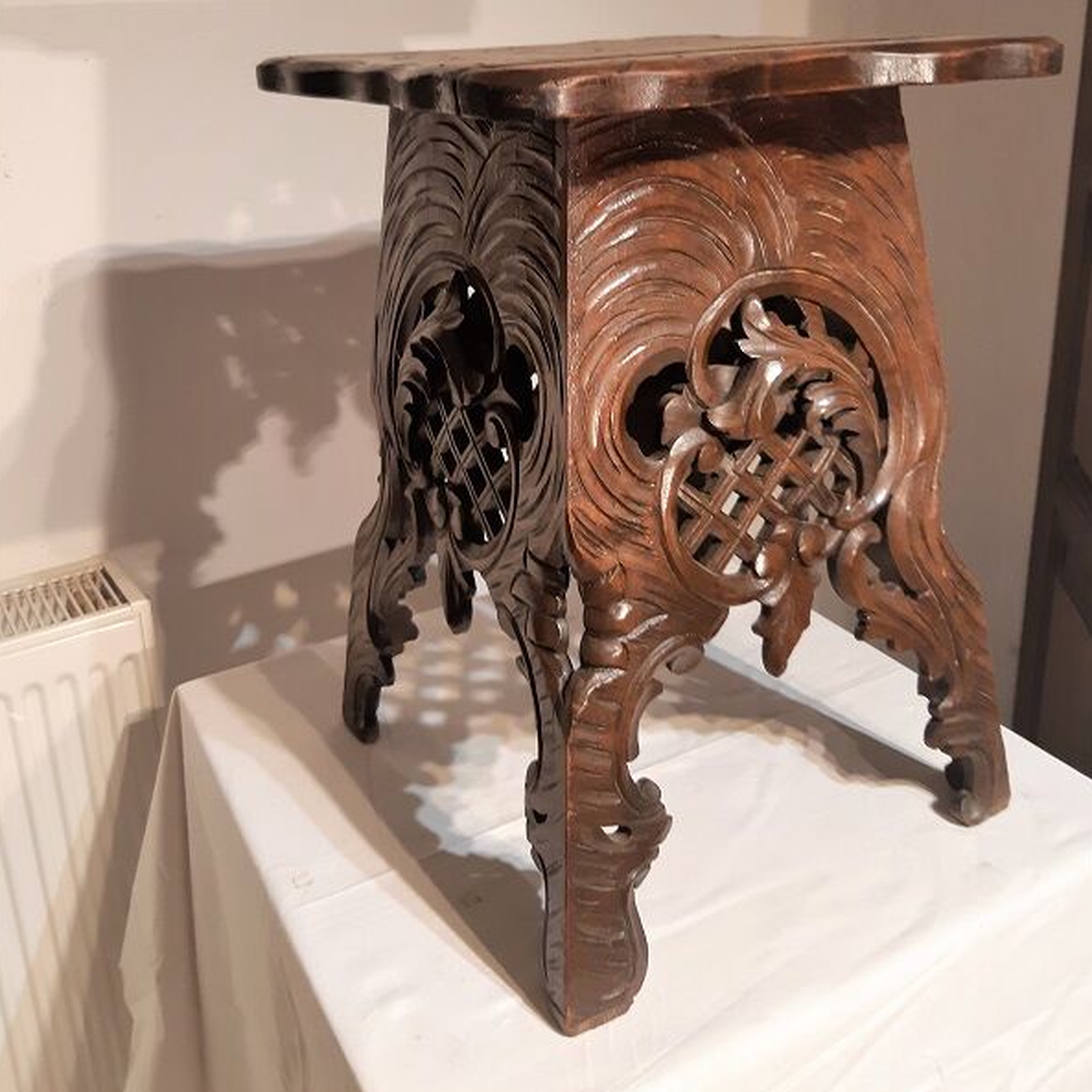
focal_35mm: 31
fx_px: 1106
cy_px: 383
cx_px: 543
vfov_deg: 51.7
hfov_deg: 52.5
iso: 100
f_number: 1.7
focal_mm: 3.93
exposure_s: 1/50
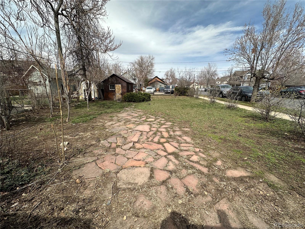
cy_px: 114
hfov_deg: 102.1
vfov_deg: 85.7
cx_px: 152
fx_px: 123
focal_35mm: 14
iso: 50
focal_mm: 2.22
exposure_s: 1/2132
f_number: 2.2
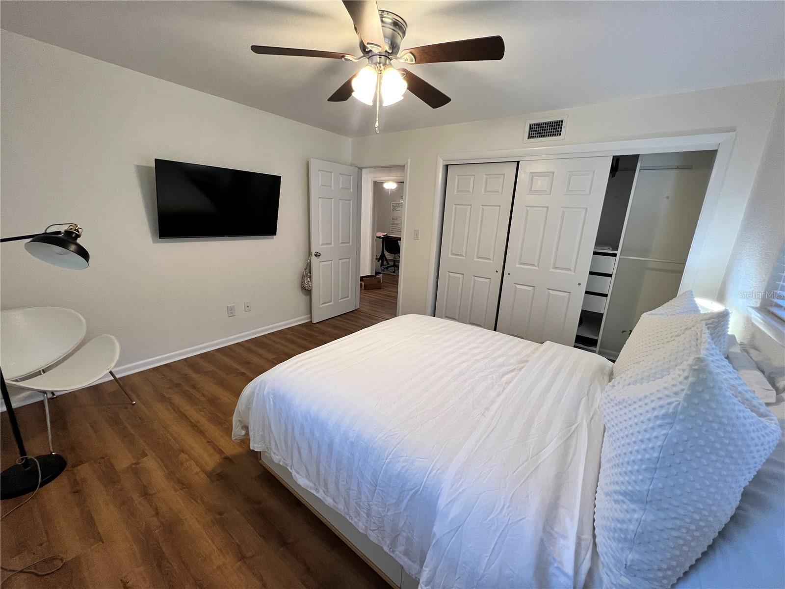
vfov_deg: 89.9
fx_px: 295
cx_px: 392
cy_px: 294
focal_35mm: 13
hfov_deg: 106.2
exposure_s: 1/120
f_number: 1.8
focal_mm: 1.57
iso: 250
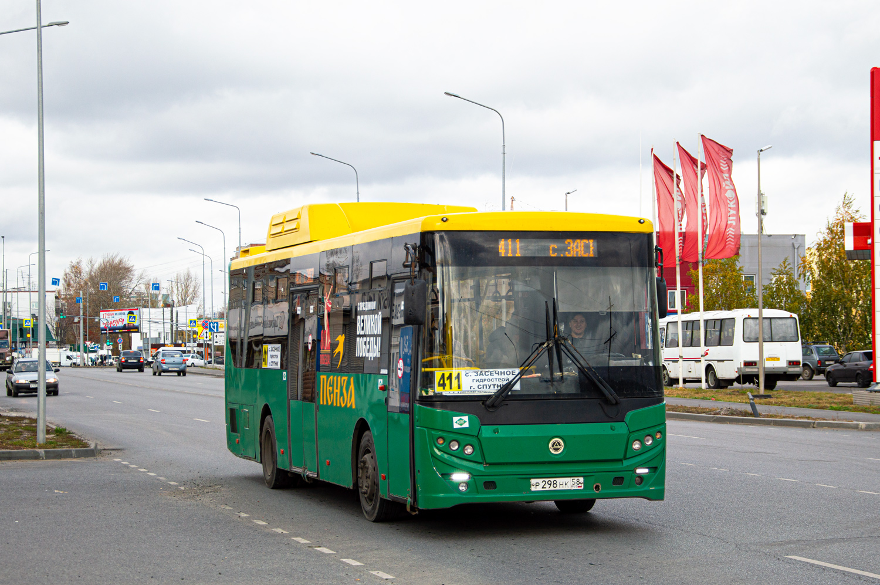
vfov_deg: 21.5
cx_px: 440
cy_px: 292
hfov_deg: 31.9
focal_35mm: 63
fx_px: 1538
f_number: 5.6
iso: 100
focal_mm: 42
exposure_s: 1/500
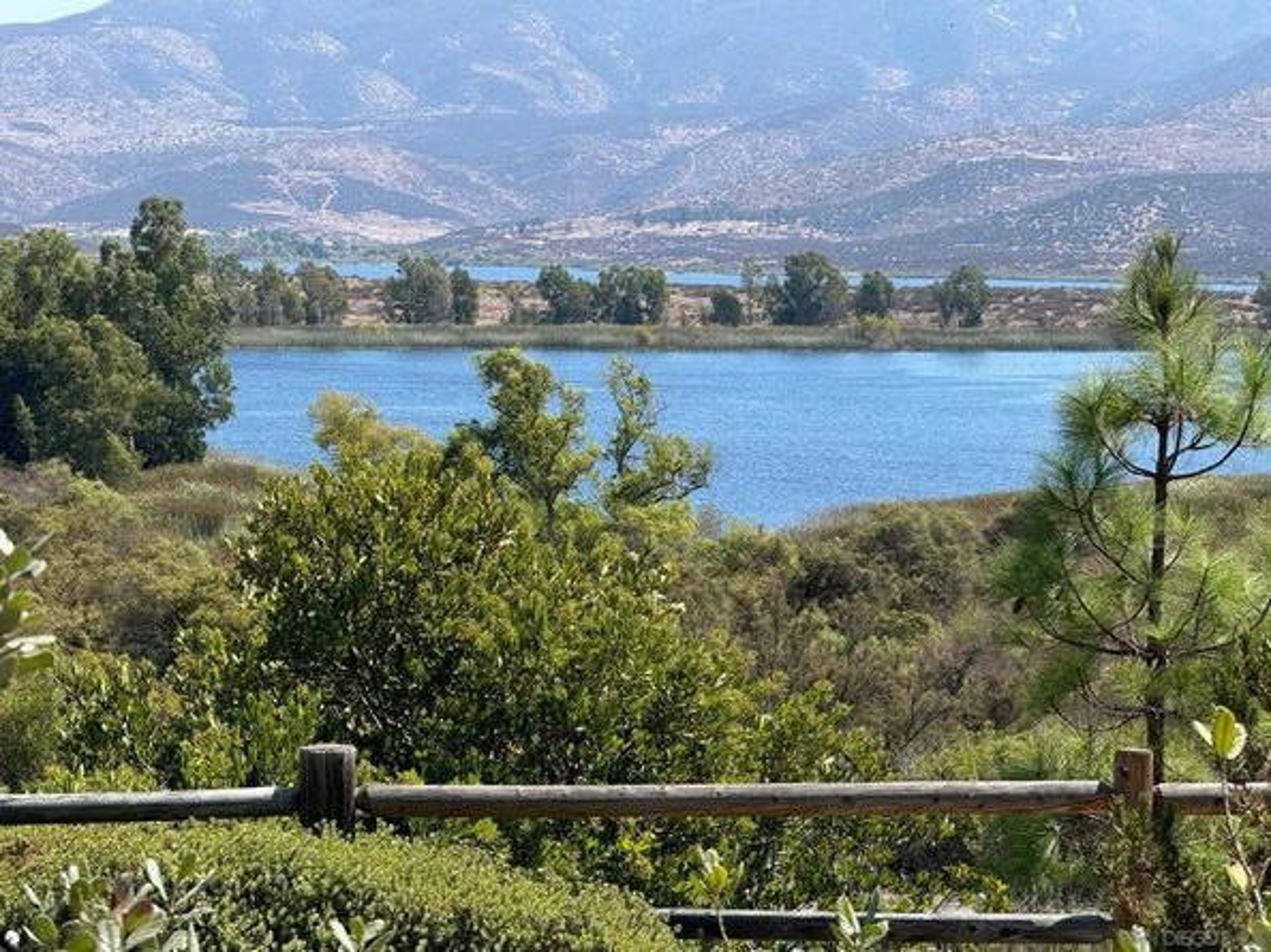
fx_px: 4404
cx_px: 636
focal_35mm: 120
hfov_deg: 16.4
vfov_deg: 12.3
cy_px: 476
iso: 50
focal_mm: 15.66
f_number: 2.8
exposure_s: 1/767
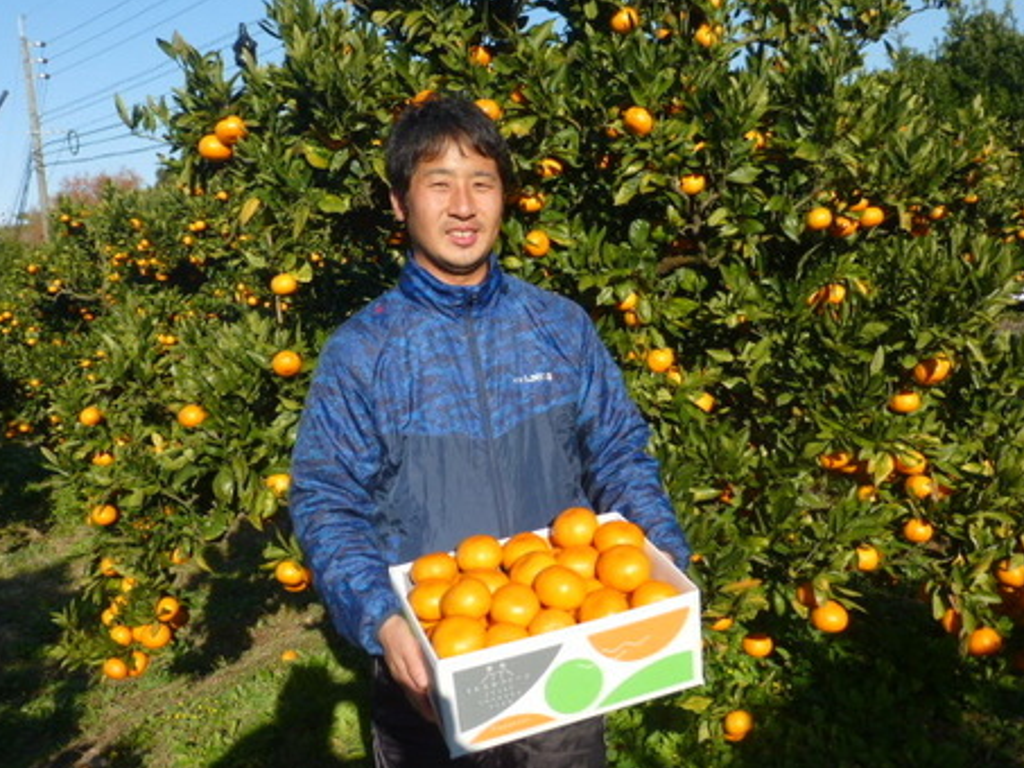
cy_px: 375
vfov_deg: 39.7
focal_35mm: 36
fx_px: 1065
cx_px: 491
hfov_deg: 51.3
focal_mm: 6.1
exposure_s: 1/1000
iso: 100
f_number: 3.7
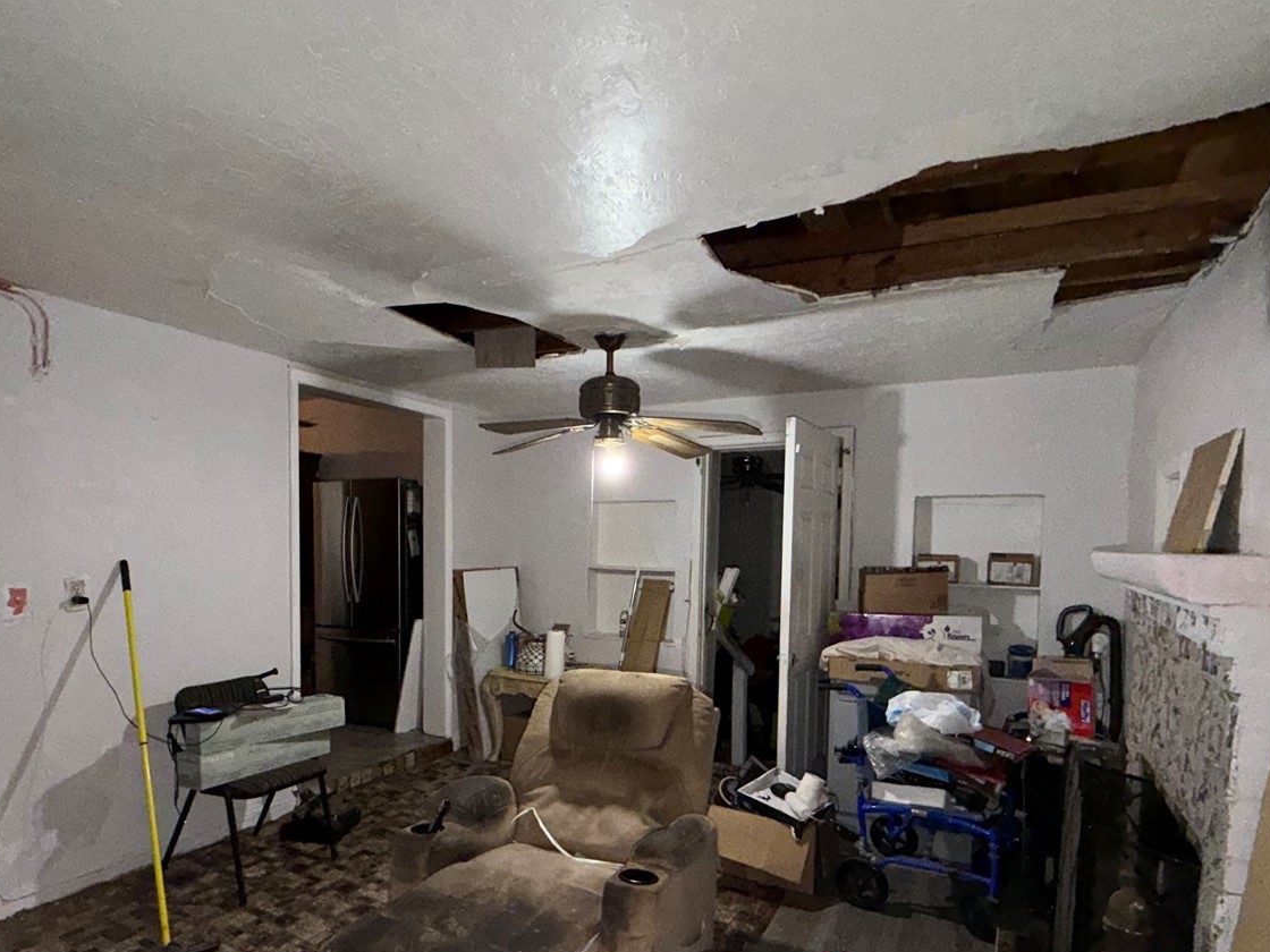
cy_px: 579
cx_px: 549
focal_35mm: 20
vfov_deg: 65.2
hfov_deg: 81.3
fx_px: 734
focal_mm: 2.22
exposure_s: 1/60
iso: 320
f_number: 2.2
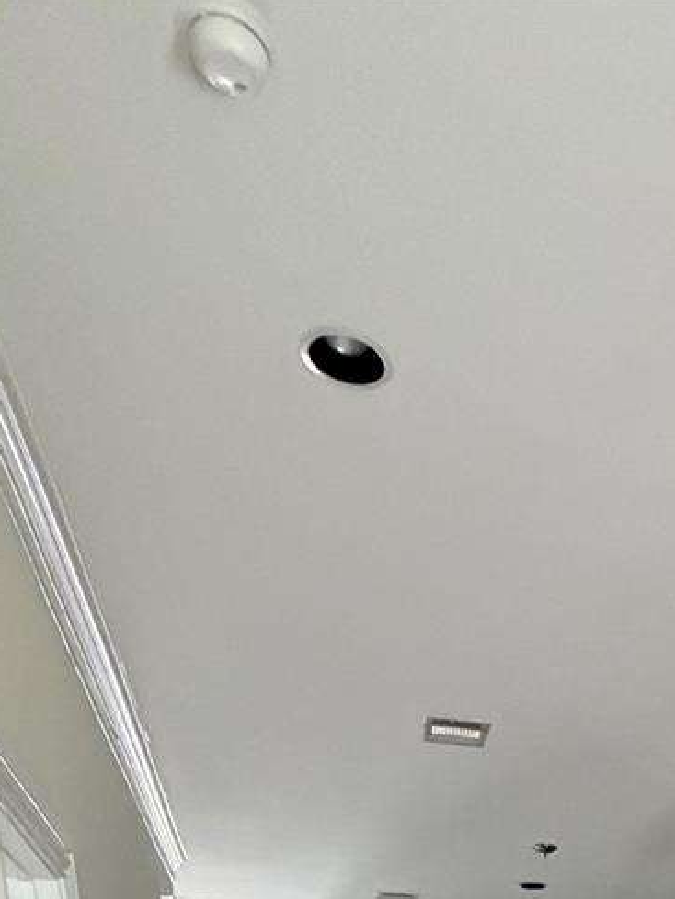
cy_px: 1403
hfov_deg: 28.5
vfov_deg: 27.0
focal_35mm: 44
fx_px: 1143
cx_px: 813
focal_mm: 2.22
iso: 800
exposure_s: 1/60
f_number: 2.2
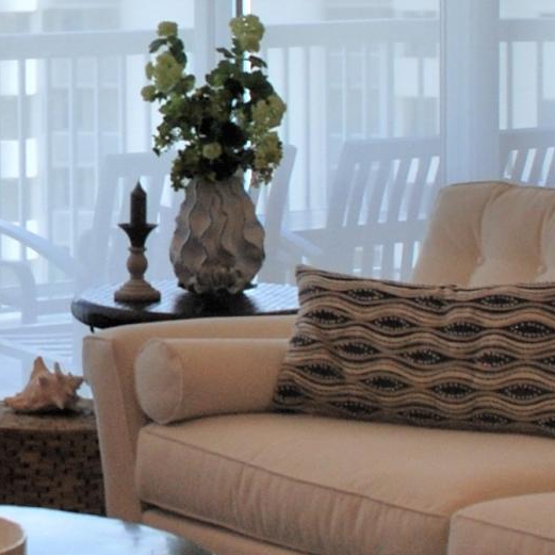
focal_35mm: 147
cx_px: -178
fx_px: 2666
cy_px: 64
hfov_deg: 11.6
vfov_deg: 11.8
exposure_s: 1/80
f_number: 4.5
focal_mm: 20
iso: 200
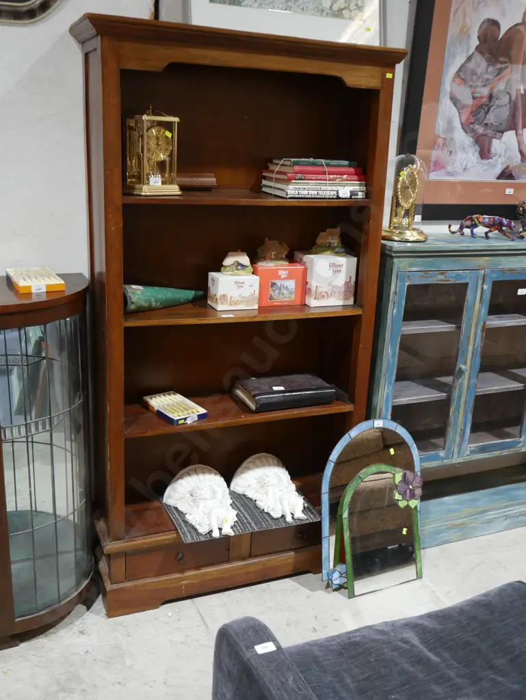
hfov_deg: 41.8
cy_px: 350
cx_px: 263
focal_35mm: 34
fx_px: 688
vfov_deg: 53.9
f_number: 4
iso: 500
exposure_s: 1/60
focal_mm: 17
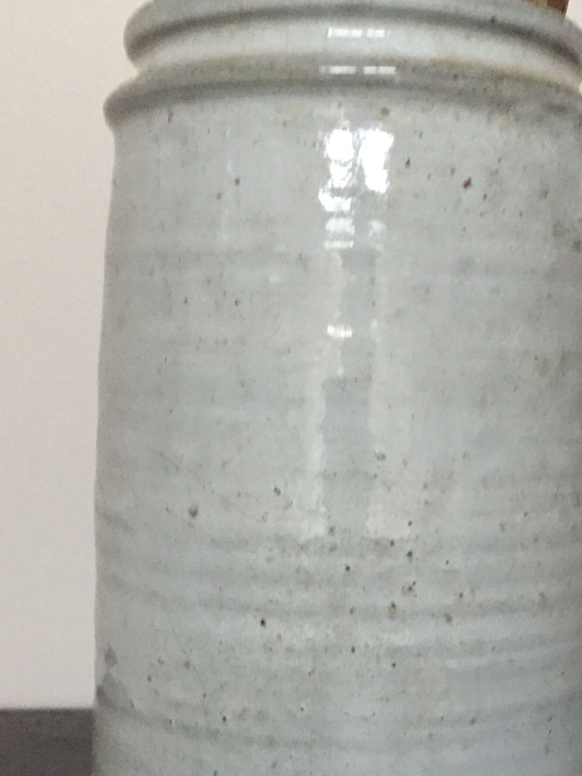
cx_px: 439
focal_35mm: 53
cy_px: 545
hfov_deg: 27.1
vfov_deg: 35.6
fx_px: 1188
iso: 250
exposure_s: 1/25
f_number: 2.2
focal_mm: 4.15
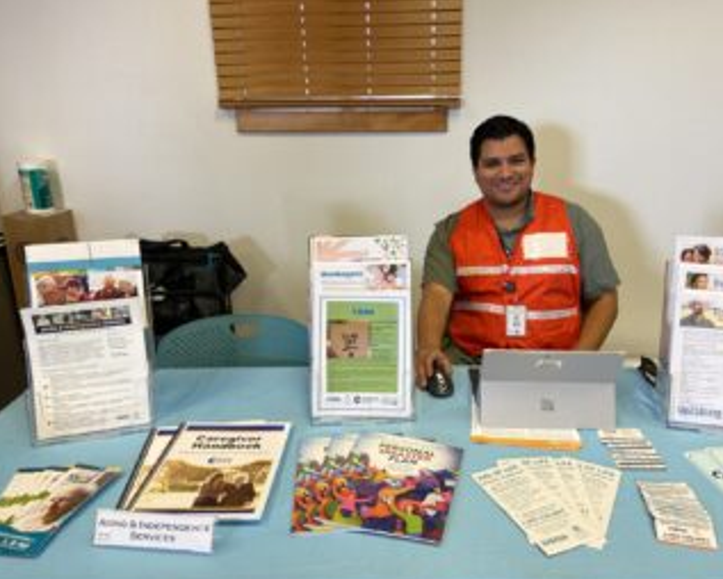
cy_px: 291
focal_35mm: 28
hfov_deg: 62.1
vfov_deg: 51.6
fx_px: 600
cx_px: 395
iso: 64
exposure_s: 1/60
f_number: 1.8
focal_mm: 4.25
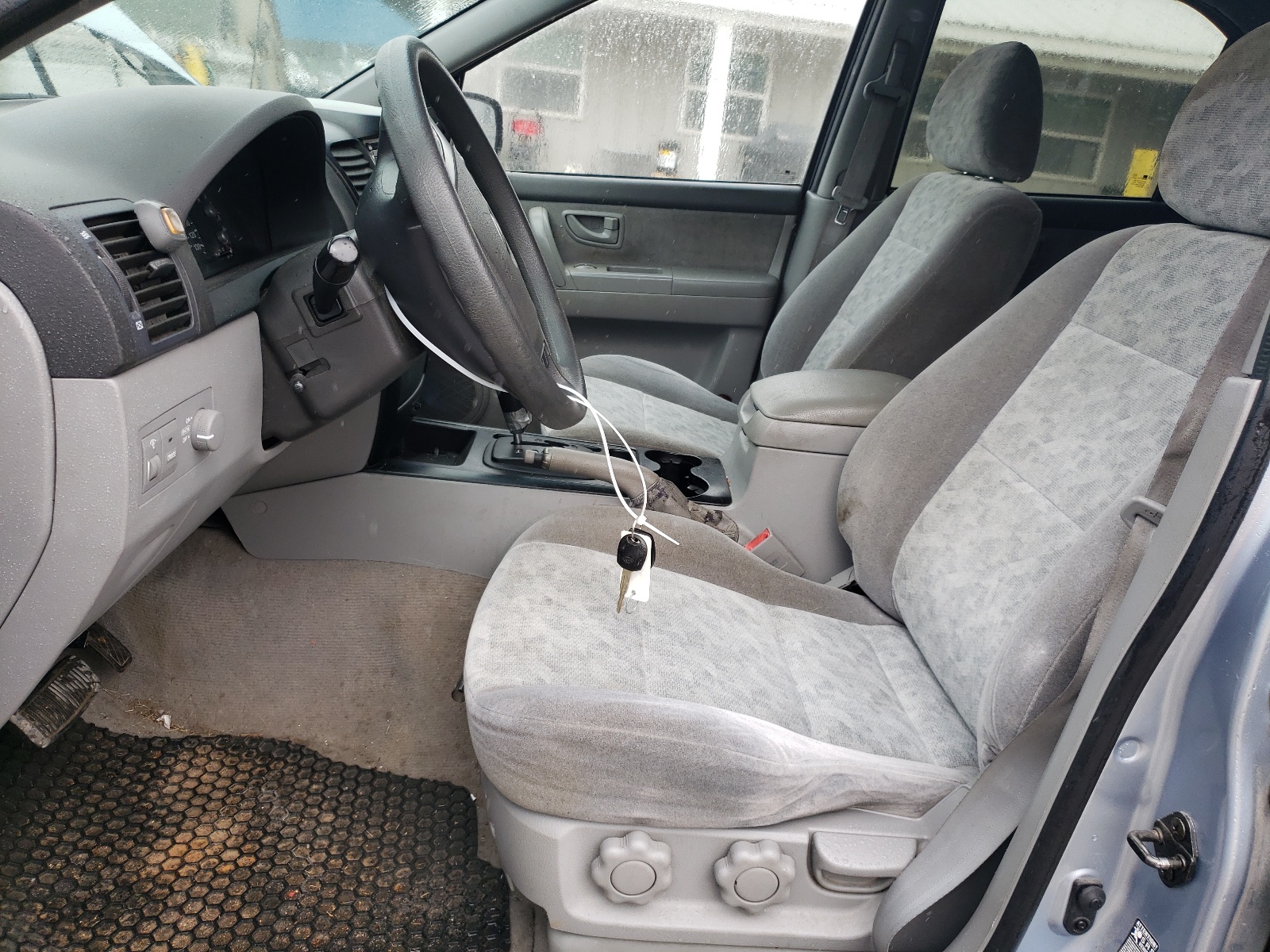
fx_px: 954
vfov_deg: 53.1
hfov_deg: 67.3
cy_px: 476
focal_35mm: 26
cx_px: 635
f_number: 1.5
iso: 50
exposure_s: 1/556
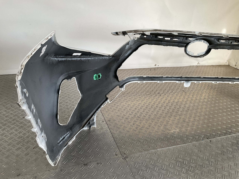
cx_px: 120
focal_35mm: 29
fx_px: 200
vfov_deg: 48.2
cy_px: 90
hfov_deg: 61.7
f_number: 1.8
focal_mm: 3
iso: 25
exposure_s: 1/100
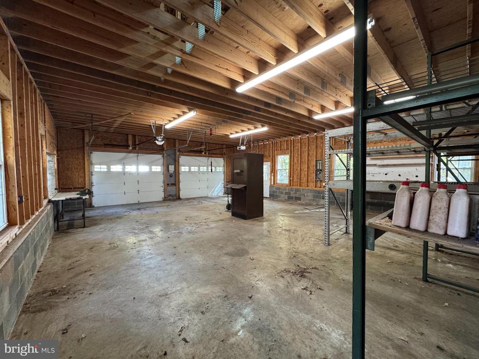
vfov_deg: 85.7
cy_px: 180
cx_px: 240
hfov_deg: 102.1
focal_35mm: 14
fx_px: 194
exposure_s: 1/60
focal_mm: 2.22
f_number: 2.2
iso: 640
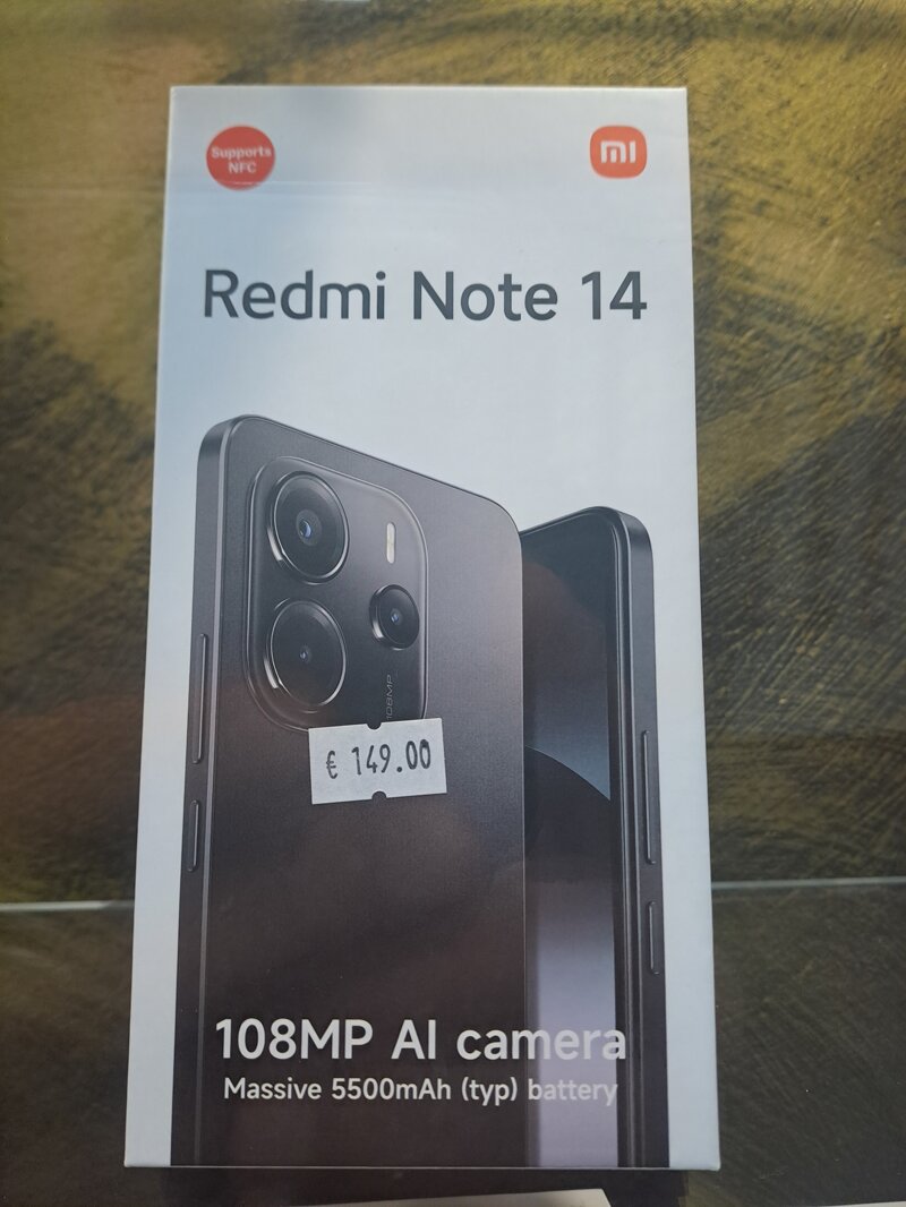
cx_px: 453
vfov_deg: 69.4
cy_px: 604
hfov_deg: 54.9
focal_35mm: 25
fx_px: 872
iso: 125
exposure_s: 1/60
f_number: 1.8
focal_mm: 4.65
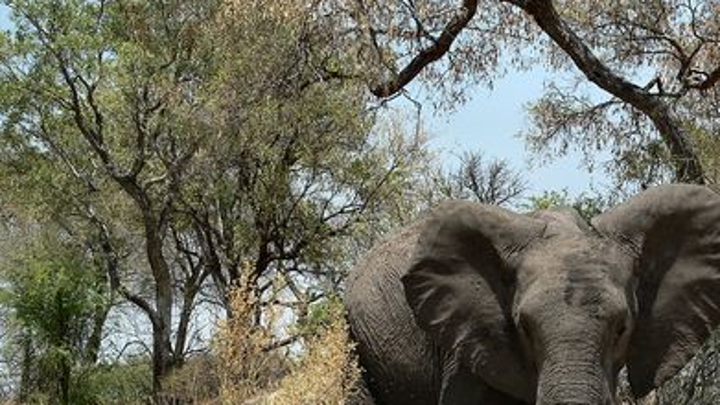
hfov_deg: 14.8
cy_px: 340
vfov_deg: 8.3
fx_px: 2768
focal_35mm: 145
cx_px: 400
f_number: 4.6
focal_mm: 17.2
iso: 80
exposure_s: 1/500
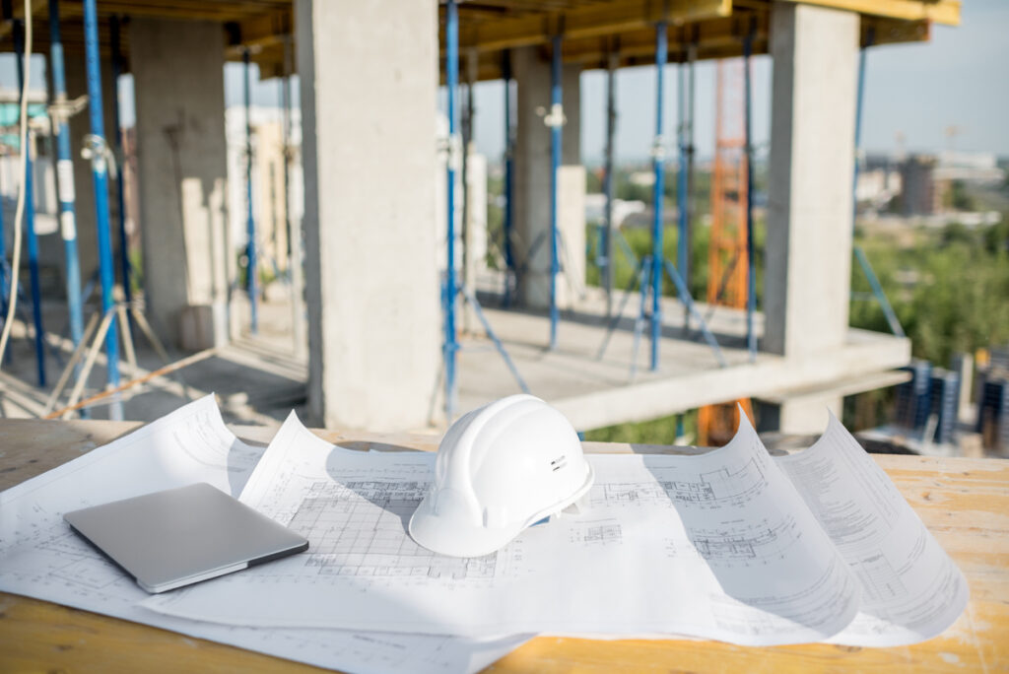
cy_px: 337
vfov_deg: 37.9
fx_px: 981
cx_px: 504
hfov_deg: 54.4
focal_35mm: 35
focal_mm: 35
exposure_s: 1/5000
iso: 200
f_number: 2.2
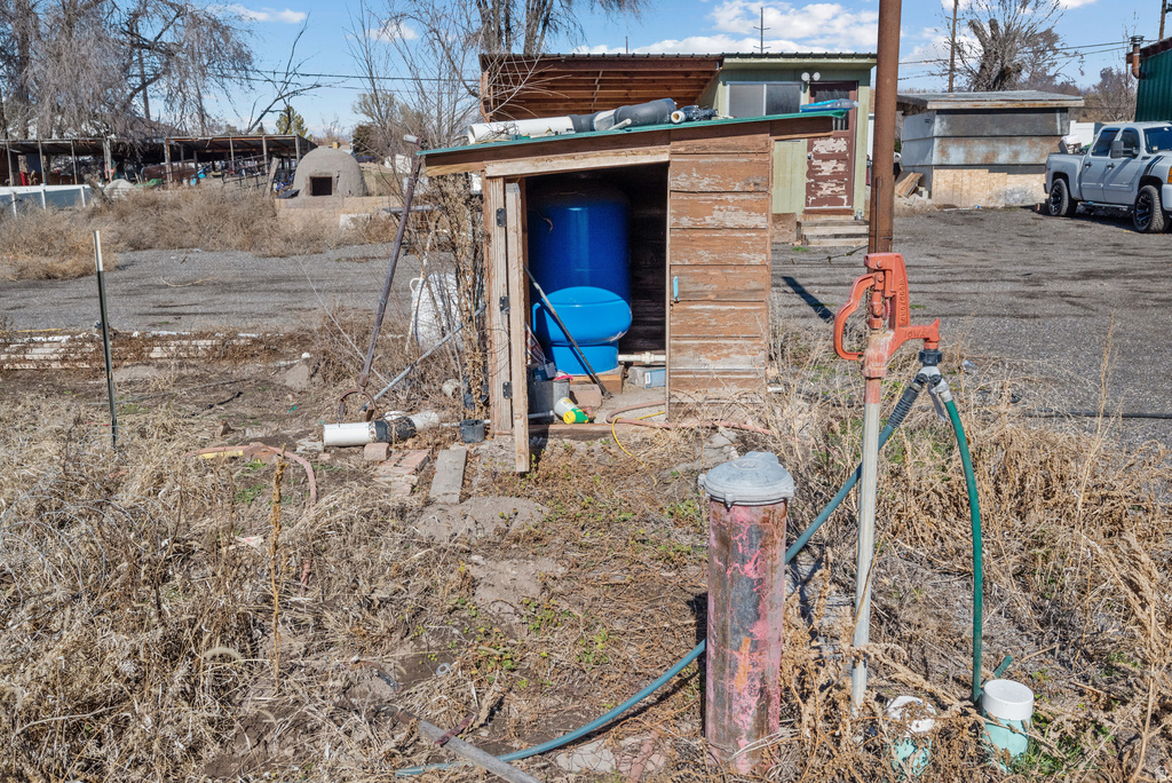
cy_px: 392
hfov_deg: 61.9
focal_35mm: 30
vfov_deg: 43.7
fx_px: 977
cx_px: 586
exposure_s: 1/320
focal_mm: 30
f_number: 8
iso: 800
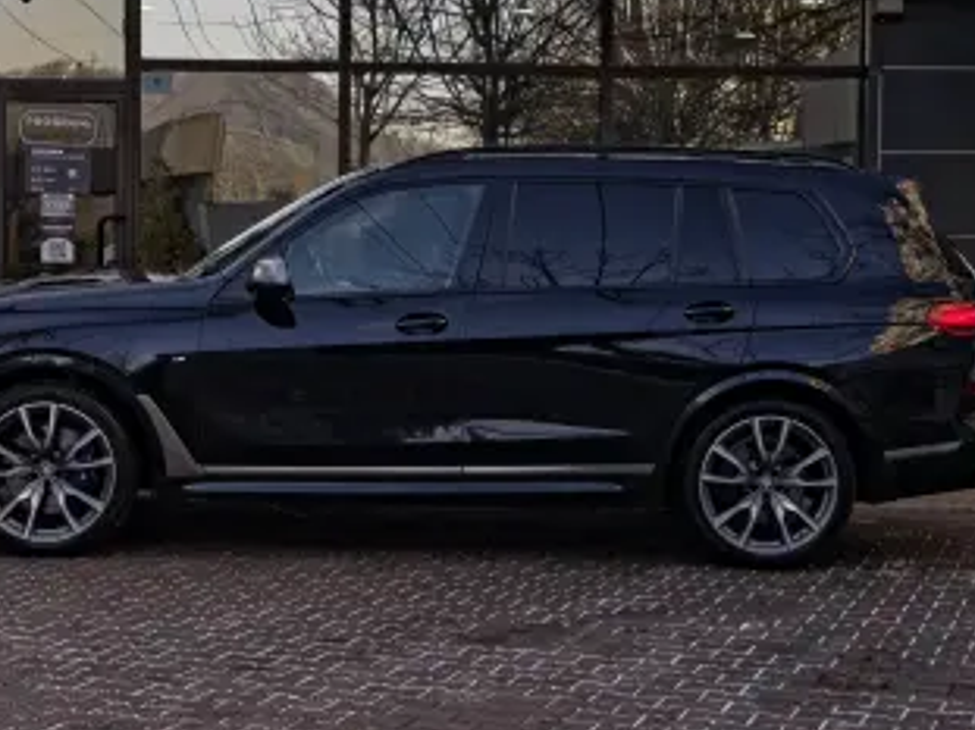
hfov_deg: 24.4
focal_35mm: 80
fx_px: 2252
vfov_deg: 18.4
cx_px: 433
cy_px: 373
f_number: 2.4
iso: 50
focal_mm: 7.9
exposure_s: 1/500
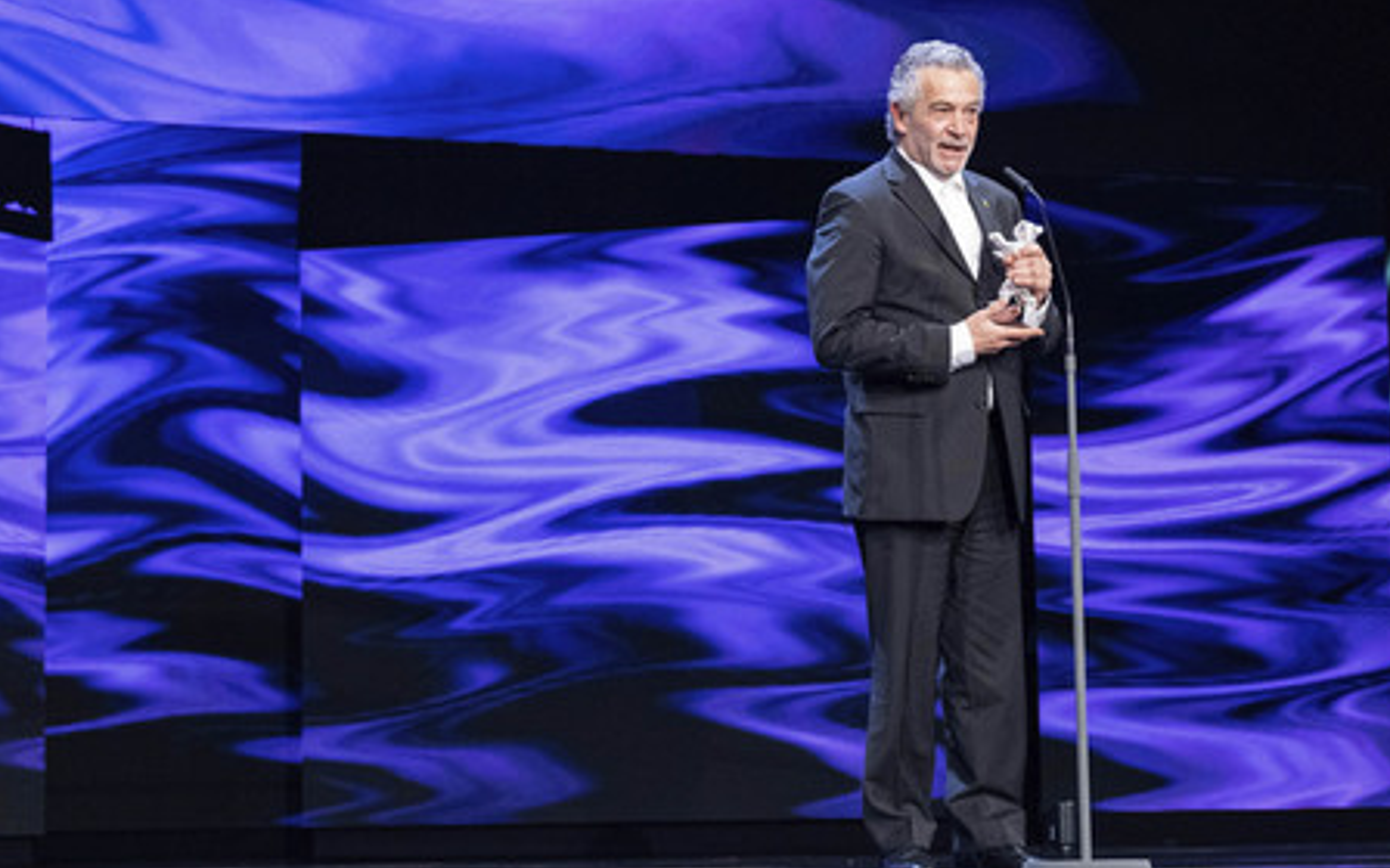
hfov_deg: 24.9
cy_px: 453
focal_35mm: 83
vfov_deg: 15.7
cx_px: 697
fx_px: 3144
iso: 3200
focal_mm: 54.1
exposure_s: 1/140
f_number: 2.8
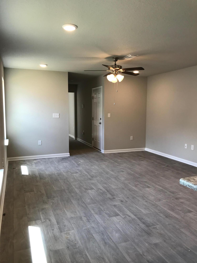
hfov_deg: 49.7
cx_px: 98
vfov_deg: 63.4
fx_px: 212
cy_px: 132
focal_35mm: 28
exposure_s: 1/60
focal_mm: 3.99
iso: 25
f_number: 1.8
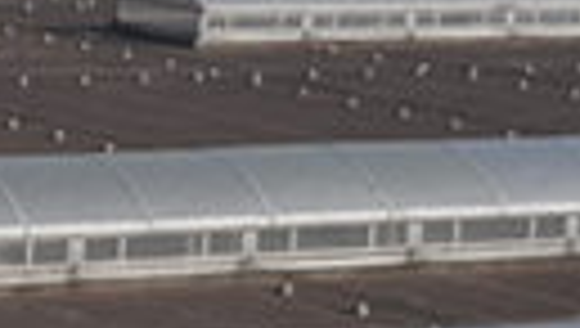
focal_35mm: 247
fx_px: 3802
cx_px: -611
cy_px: 202
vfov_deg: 4.9
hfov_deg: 8.3
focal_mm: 29
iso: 200
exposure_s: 1/400
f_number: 10
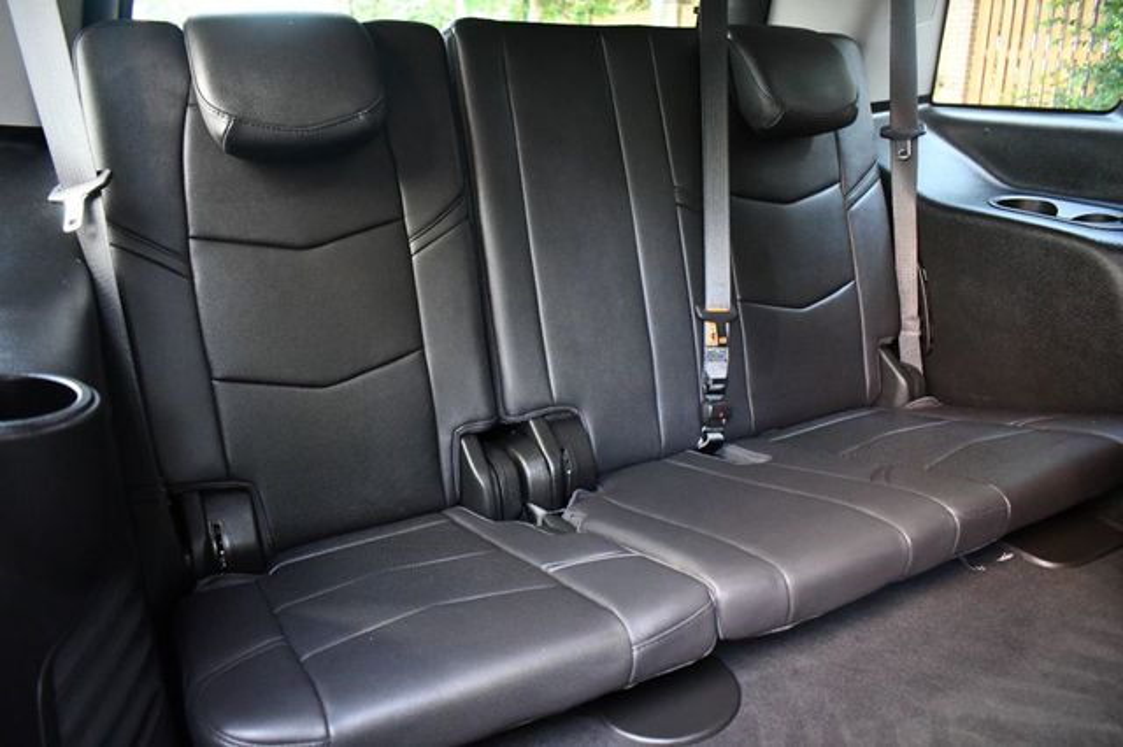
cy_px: 374
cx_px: 562
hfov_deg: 67.4
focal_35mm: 27
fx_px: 842
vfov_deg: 47.9
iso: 4500
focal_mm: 18
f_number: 3.5
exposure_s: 1/60
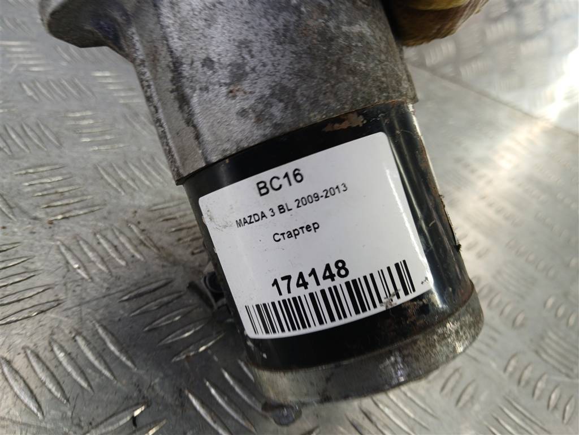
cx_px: 290
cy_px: 218
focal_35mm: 26
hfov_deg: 67.3
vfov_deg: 53.1
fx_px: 435
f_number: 1.8
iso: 64
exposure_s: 1/50
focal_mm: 3.98
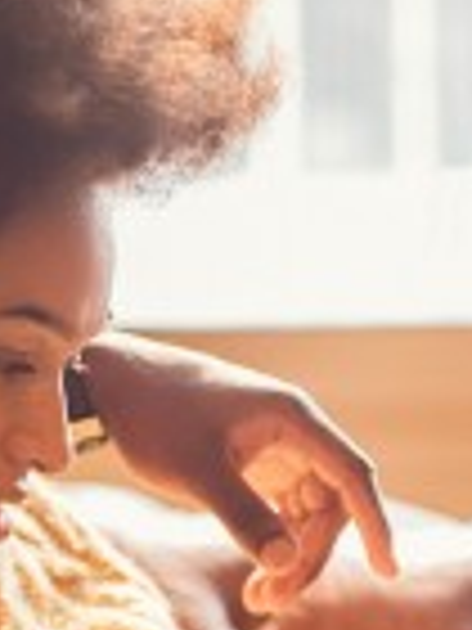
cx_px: 166
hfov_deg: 7.4
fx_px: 3672
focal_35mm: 202
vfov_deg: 9.7
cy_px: 711
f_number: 1.8
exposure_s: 1/50
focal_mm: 50
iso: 160
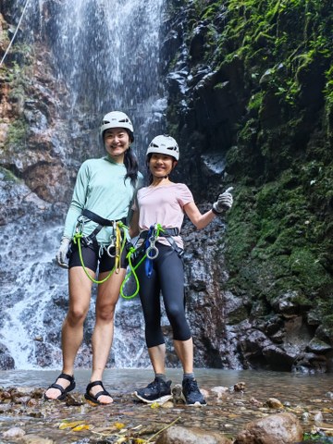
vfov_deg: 52.6
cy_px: 222
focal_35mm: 35
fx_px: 449
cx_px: 166
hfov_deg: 40.7
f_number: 4.5
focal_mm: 6.12
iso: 2500
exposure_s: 1/67
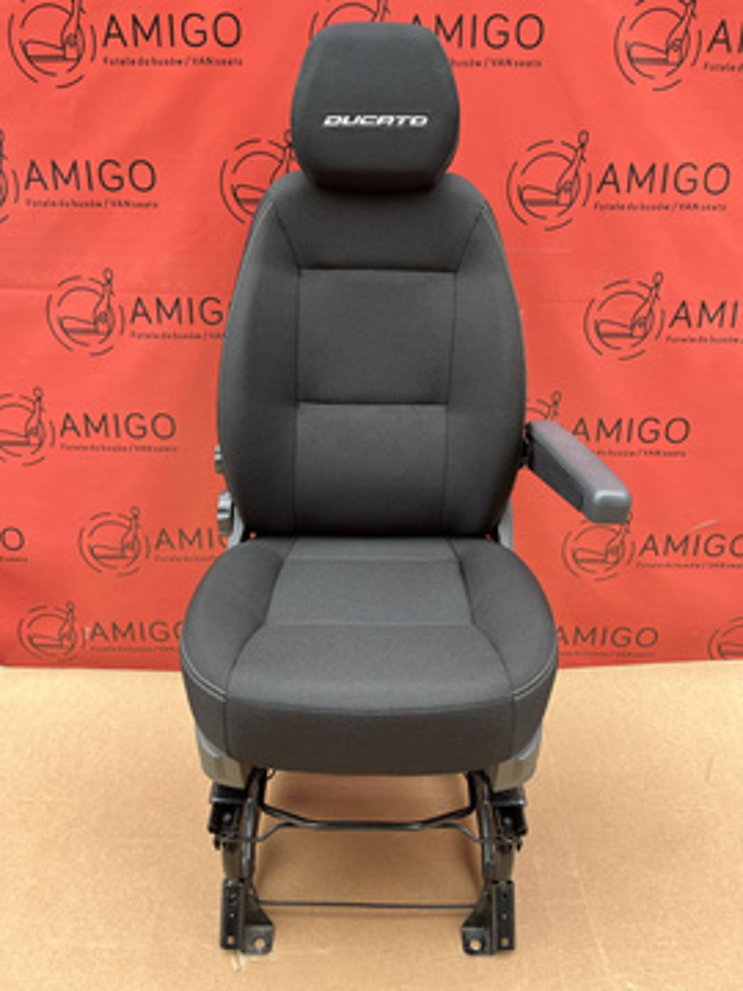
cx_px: 372
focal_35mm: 26
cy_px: 496
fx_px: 744
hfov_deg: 53.1
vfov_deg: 67.3
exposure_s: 1/134
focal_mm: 5.1
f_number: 1.6
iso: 32
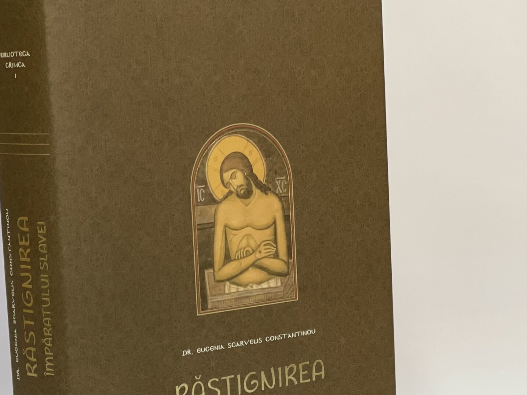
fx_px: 1736
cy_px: 298
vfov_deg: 13.0
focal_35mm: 114
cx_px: 197
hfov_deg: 17.2
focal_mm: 7.5
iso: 200
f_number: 2.2
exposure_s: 1/100
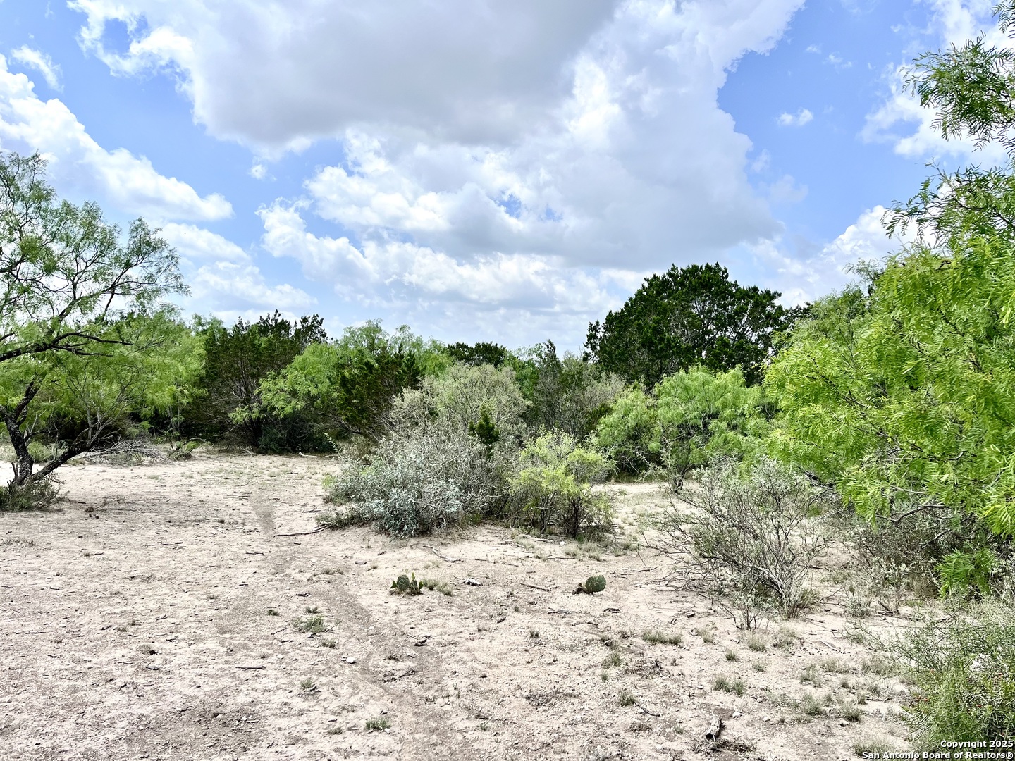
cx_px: 508
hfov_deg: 67.3
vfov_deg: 53.1
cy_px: 380
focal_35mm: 26
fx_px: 762
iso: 50
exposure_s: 1/4651
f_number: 1.6
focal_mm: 5.1
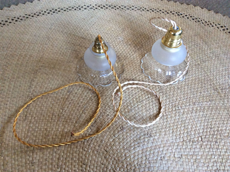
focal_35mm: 32
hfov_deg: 56.9
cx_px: 115
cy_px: 86
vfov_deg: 44.1
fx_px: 212
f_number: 2.4
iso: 200
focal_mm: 3.3
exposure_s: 1/25
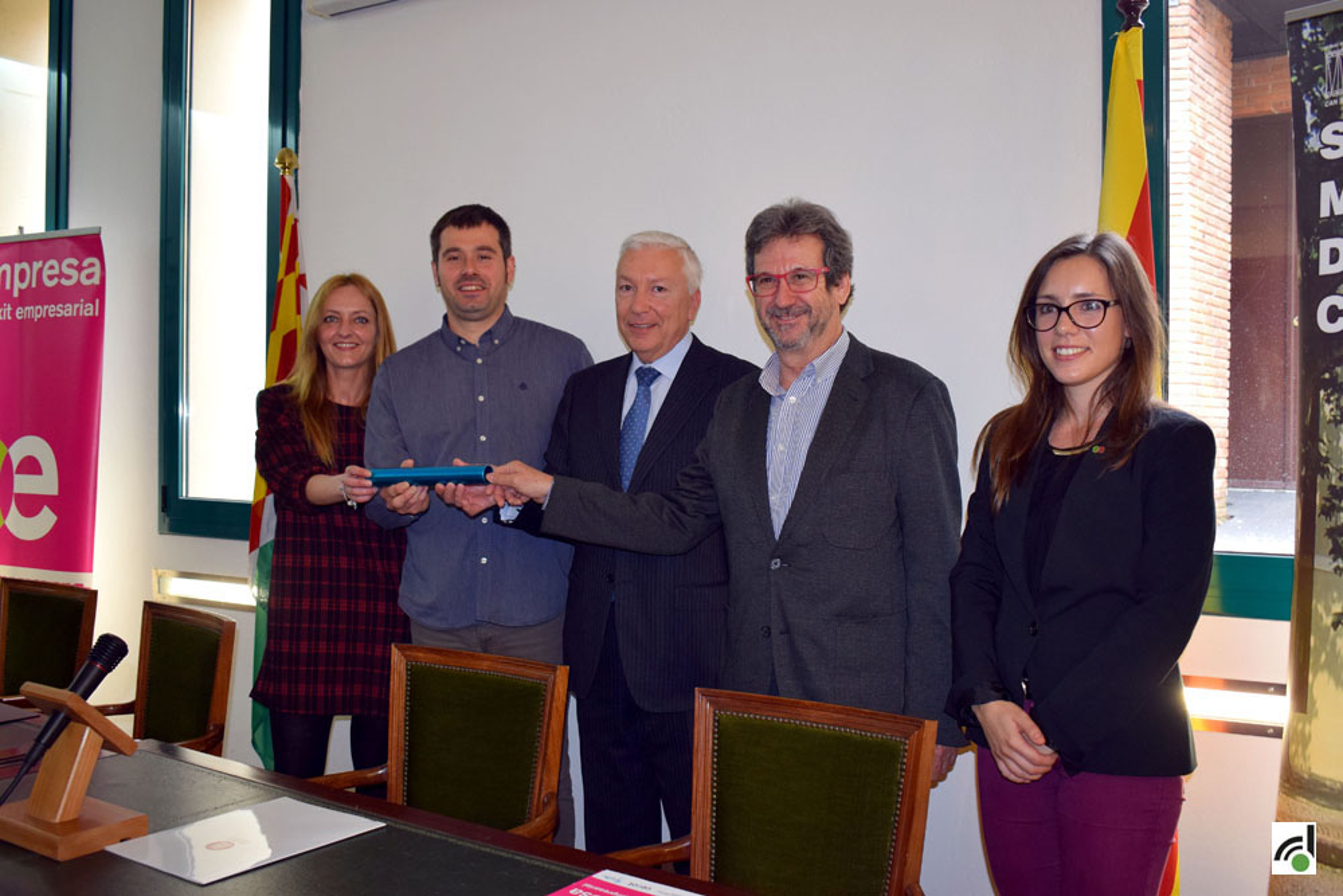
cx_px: 672
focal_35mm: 34
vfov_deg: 38.4
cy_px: 448
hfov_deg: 55.1
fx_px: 1287
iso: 800
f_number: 5
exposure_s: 1/100
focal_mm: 23
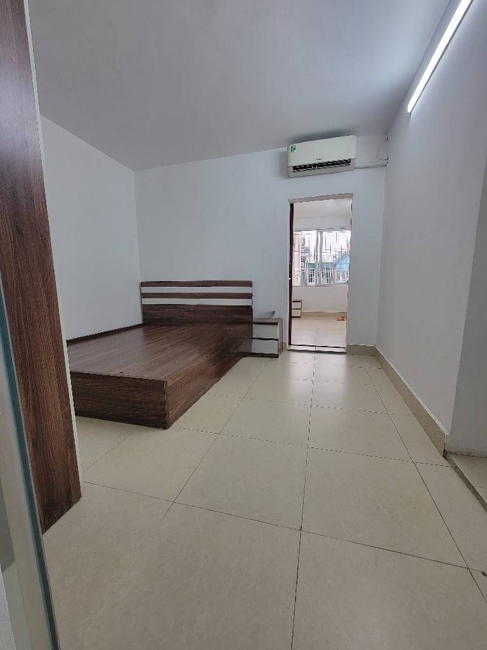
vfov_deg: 106.2
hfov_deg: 89.9
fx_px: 244
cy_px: 325
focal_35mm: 13
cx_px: 244
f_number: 2.2
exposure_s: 1/60.2
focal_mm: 2.2
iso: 50
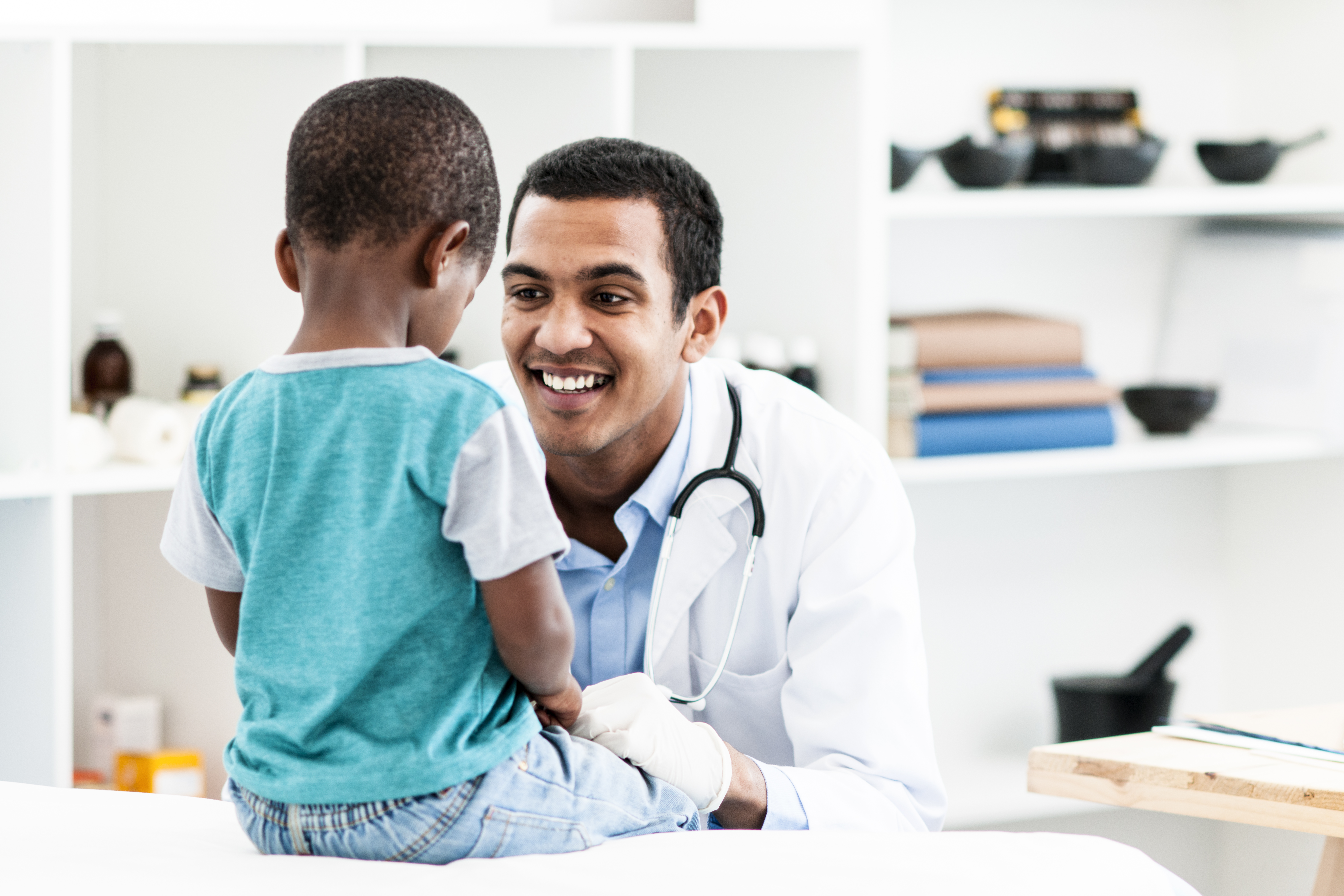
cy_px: 448
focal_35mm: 135
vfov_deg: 10.2
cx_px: 672
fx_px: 5040
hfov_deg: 15.2
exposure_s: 1/160
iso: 400
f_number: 3.2
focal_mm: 135
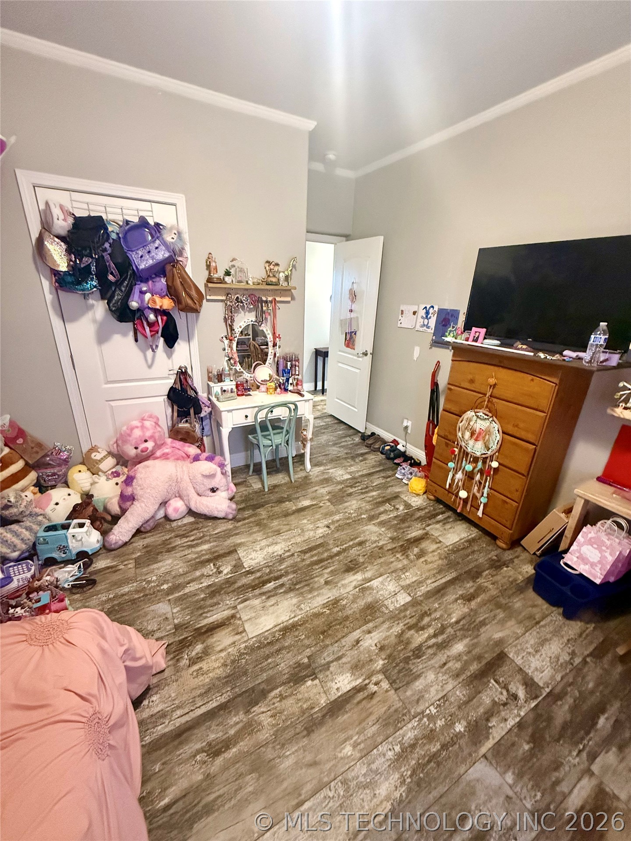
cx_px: 316
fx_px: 340
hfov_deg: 85.7
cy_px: 420
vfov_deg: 102.1
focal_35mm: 14
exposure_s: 1/60
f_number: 2.2
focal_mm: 2.22
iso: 1000
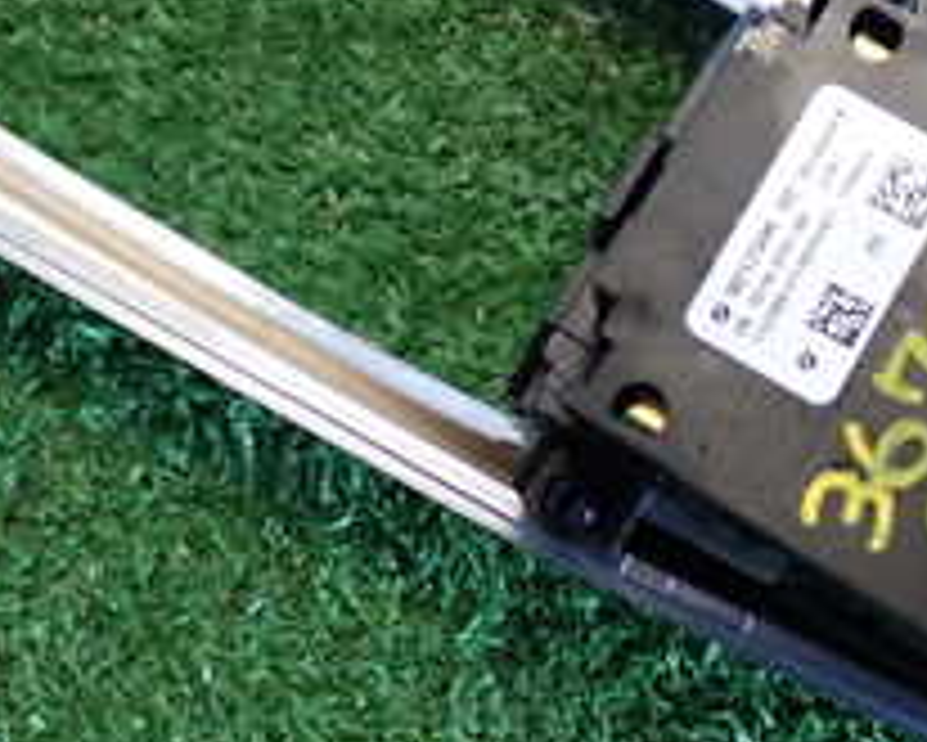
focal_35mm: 108
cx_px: 567
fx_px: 2964
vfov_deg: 14.2
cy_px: 126
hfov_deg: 17.8
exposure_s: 1/40
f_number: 2.7
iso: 400
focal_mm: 6.83
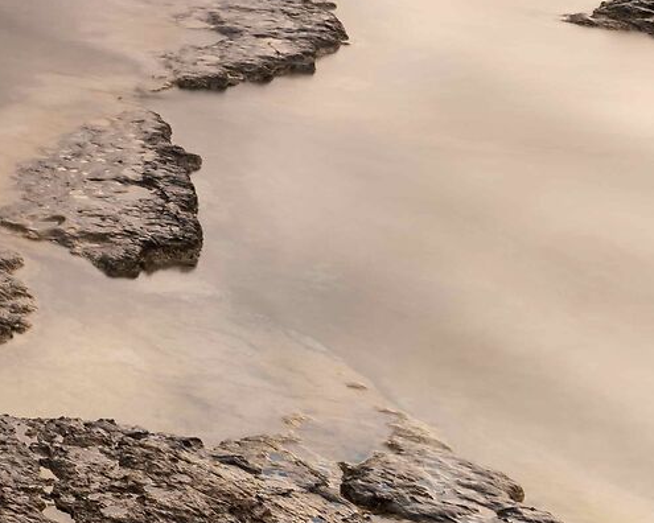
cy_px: -162
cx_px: -723
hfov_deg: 15.7
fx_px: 1761
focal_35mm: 91
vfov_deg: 16.0
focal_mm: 20
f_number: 13
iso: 64
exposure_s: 8
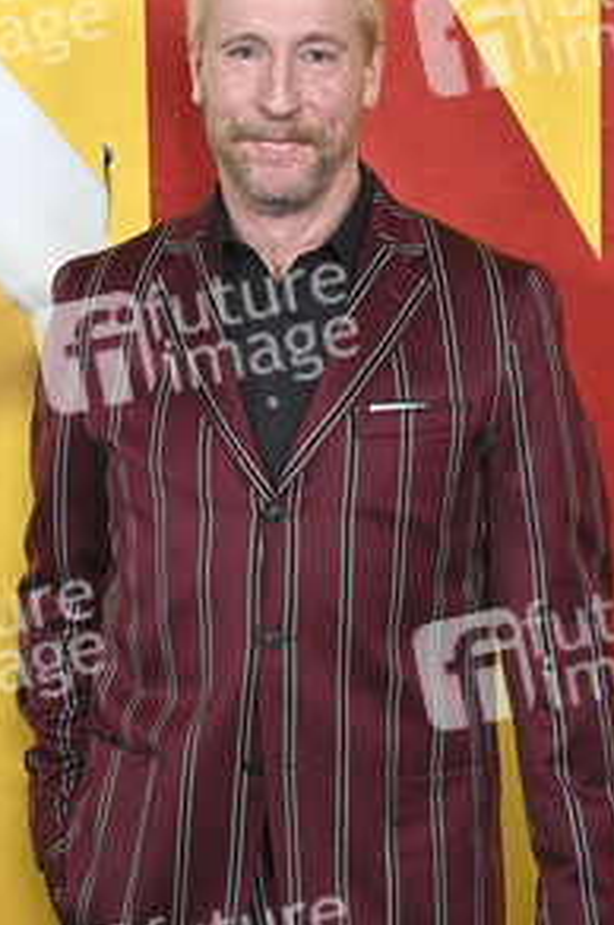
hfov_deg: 14.2
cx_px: 288
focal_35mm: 96
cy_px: 497
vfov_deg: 21.3
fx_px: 2462
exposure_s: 1/250
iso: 2000
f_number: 6.3
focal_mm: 70
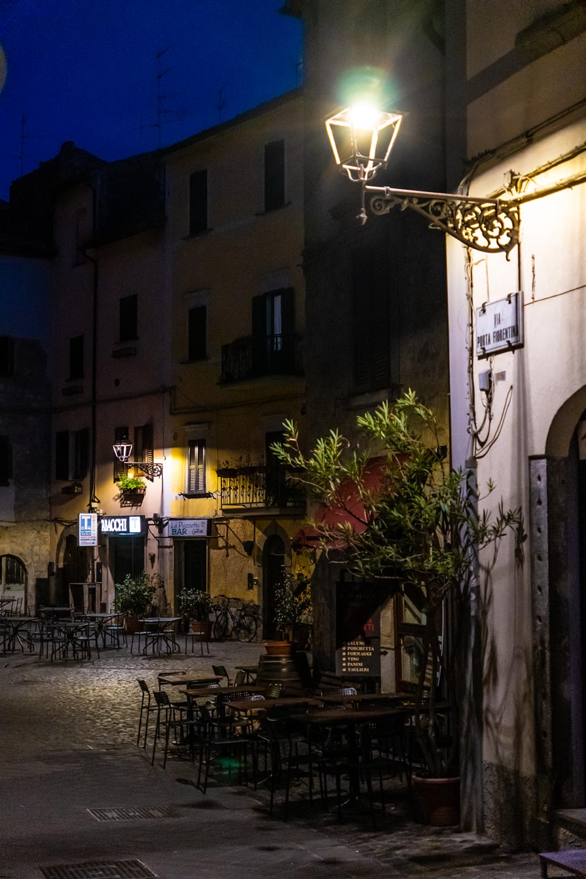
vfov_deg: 36.0
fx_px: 1351
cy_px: 440
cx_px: 293
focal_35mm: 55
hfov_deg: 24.5
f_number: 2.8
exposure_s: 1/125
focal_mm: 36.9
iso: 2500
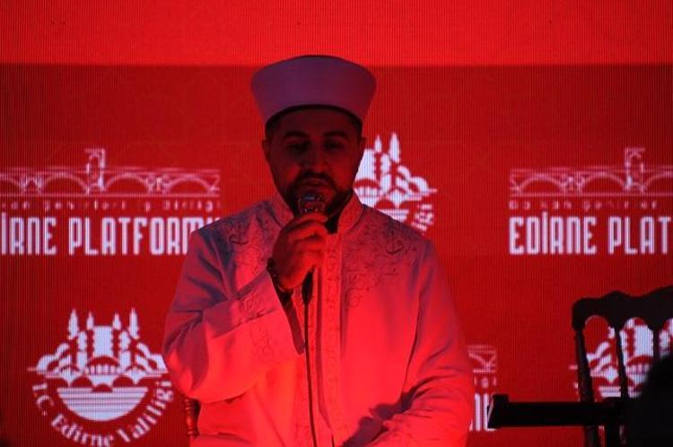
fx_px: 8402
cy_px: 224
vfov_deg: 3.0
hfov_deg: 4.6
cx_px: 336
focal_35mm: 450
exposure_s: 1/200
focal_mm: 300
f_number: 7.1
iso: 640
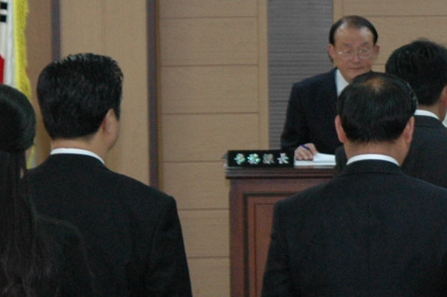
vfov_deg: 4.3
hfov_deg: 6.4
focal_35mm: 321
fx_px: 3983
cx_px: 603
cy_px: 123
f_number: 4.5
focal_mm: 56
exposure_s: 1/60
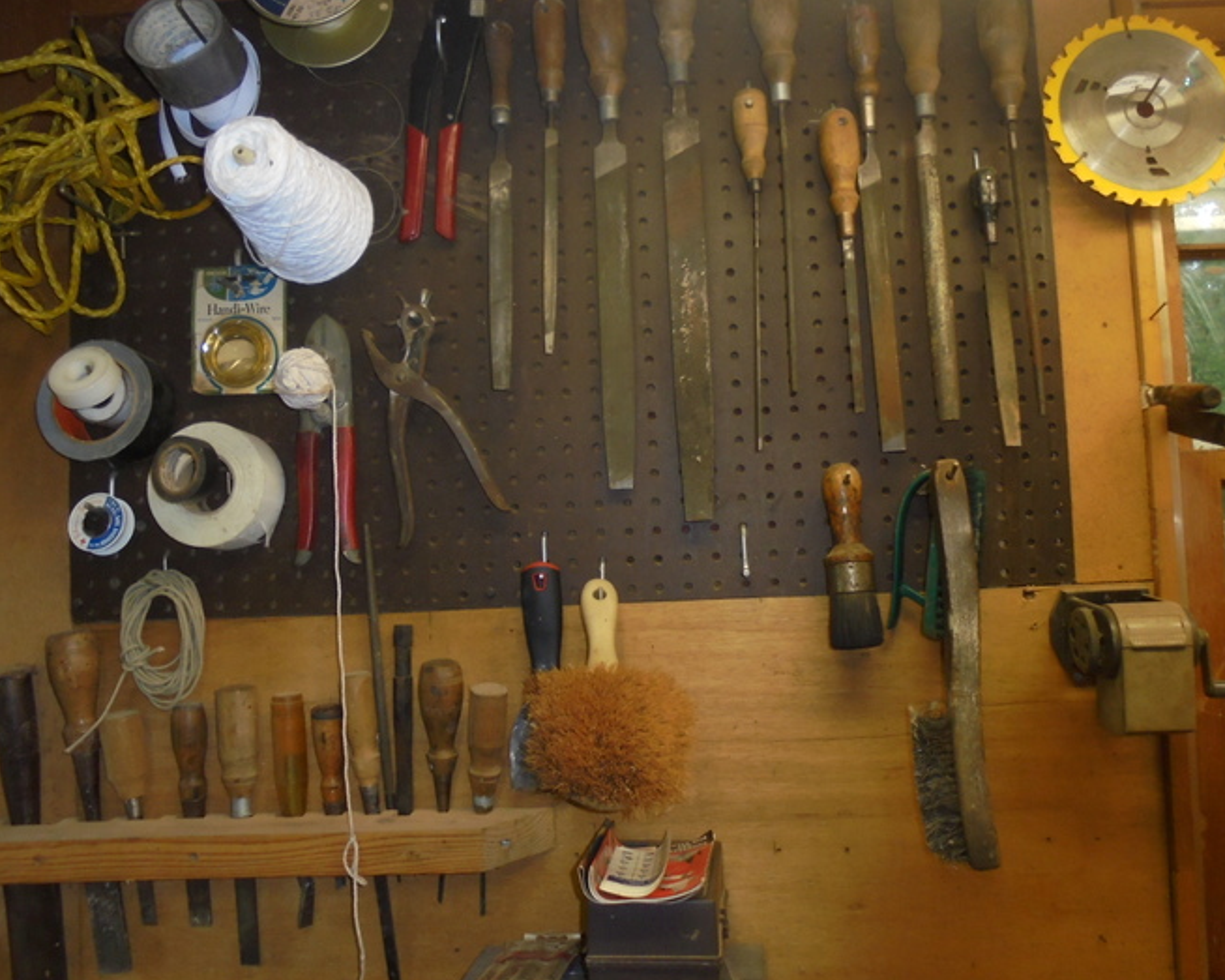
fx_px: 1087
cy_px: 467
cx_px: 645
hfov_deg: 58.7
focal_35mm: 30
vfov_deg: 48.5
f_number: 3.5
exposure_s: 1/30
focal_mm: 4.6
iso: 200
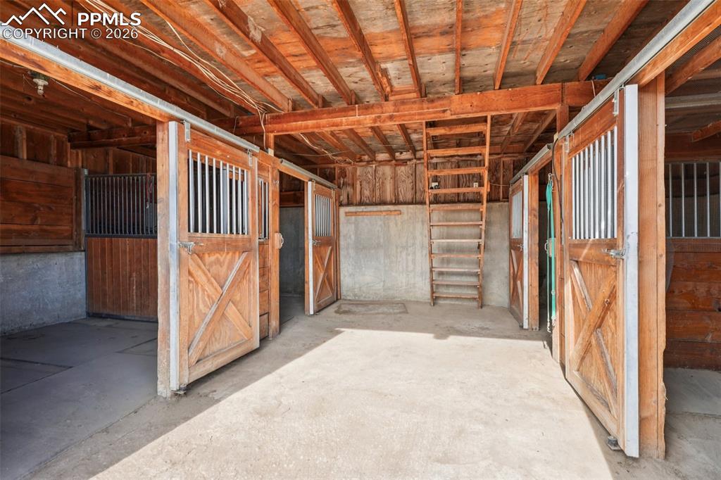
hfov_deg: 95.0
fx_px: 330
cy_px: 240
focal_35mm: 16
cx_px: 360
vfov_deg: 72.0
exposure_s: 1/45
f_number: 8
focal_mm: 11
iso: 100
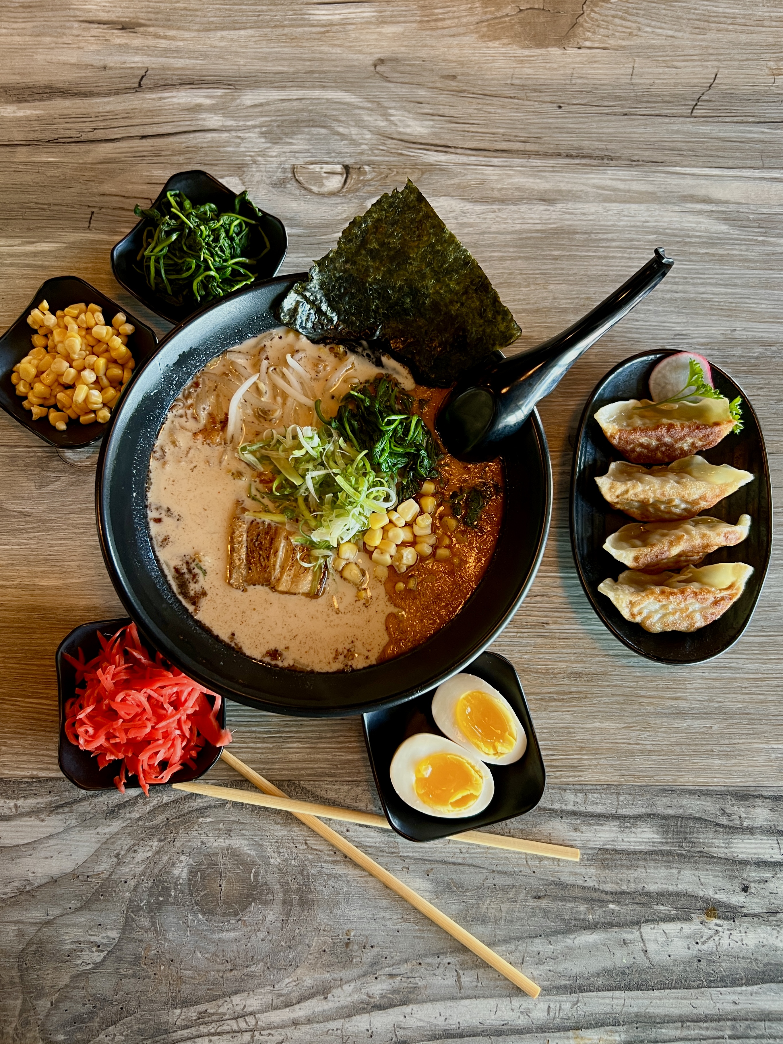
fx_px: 784
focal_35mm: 26
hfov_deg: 53.1
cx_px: 392
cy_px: 522
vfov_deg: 67.3
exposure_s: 1/60
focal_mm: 5.7
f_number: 1.5
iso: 125
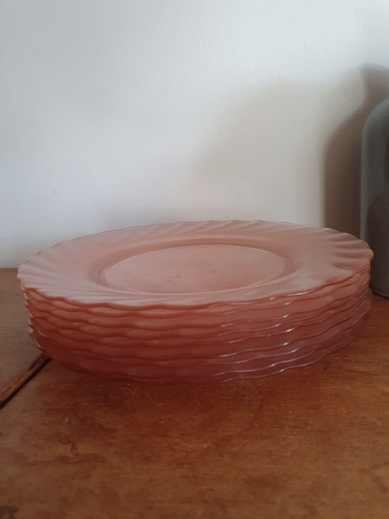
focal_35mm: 26
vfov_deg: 67.3
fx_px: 390
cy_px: 260
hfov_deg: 53.1
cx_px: 194
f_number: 2.4
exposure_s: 1/50
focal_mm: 4.32
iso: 320
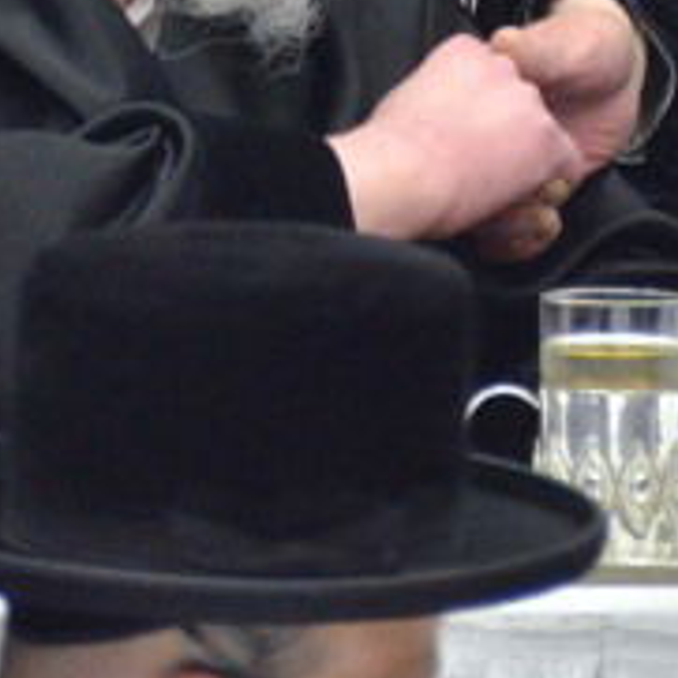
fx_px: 41372
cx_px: 629
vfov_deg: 0.9
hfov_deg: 0.9
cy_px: -558
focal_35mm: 1867
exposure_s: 1/125
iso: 1600
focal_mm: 260
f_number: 5.6
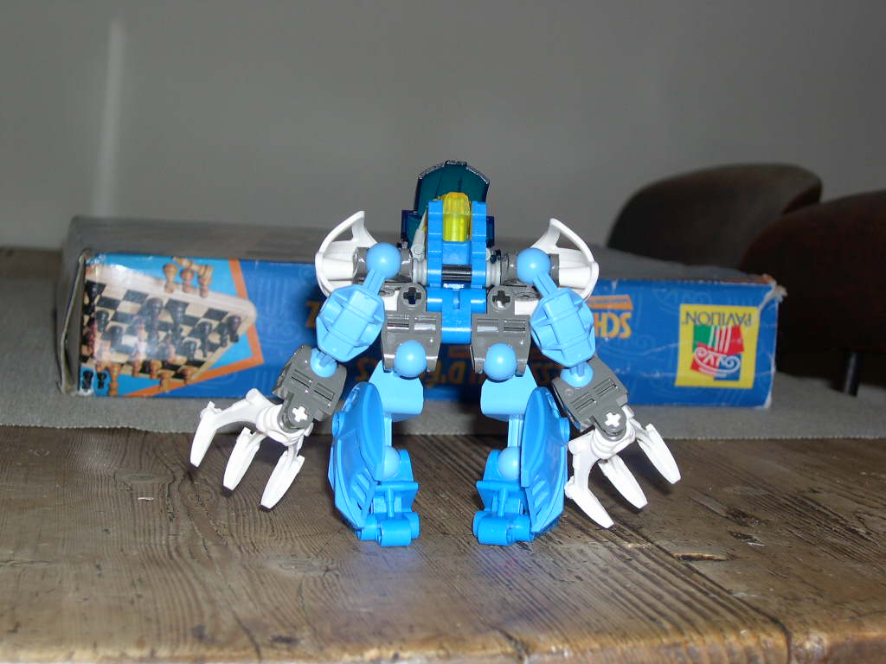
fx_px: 1715
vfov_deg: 21.9
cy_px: 332
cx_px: 443
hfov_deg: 29.0
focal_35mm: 67
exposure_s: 1/60
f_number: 3.7
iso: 100
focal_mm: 14.2
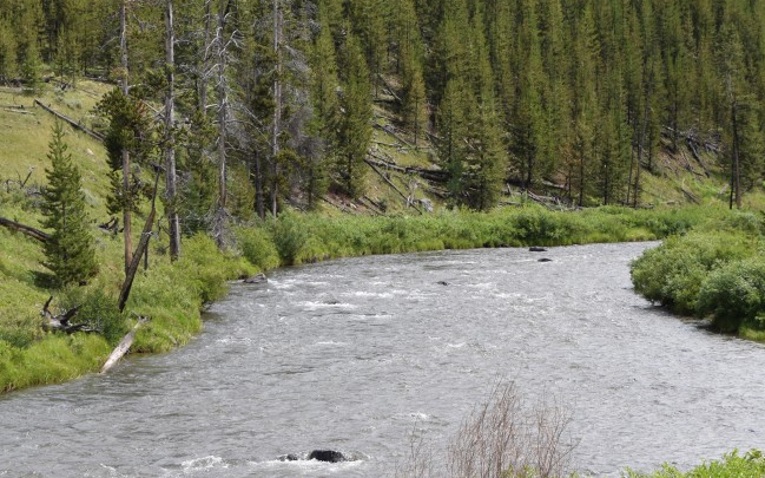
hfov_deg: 18.8
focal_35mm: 111
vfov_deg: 11.8
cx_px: 471
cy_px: 218
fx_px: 2313
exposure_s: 1/320
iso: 200
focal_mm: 46
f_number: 9
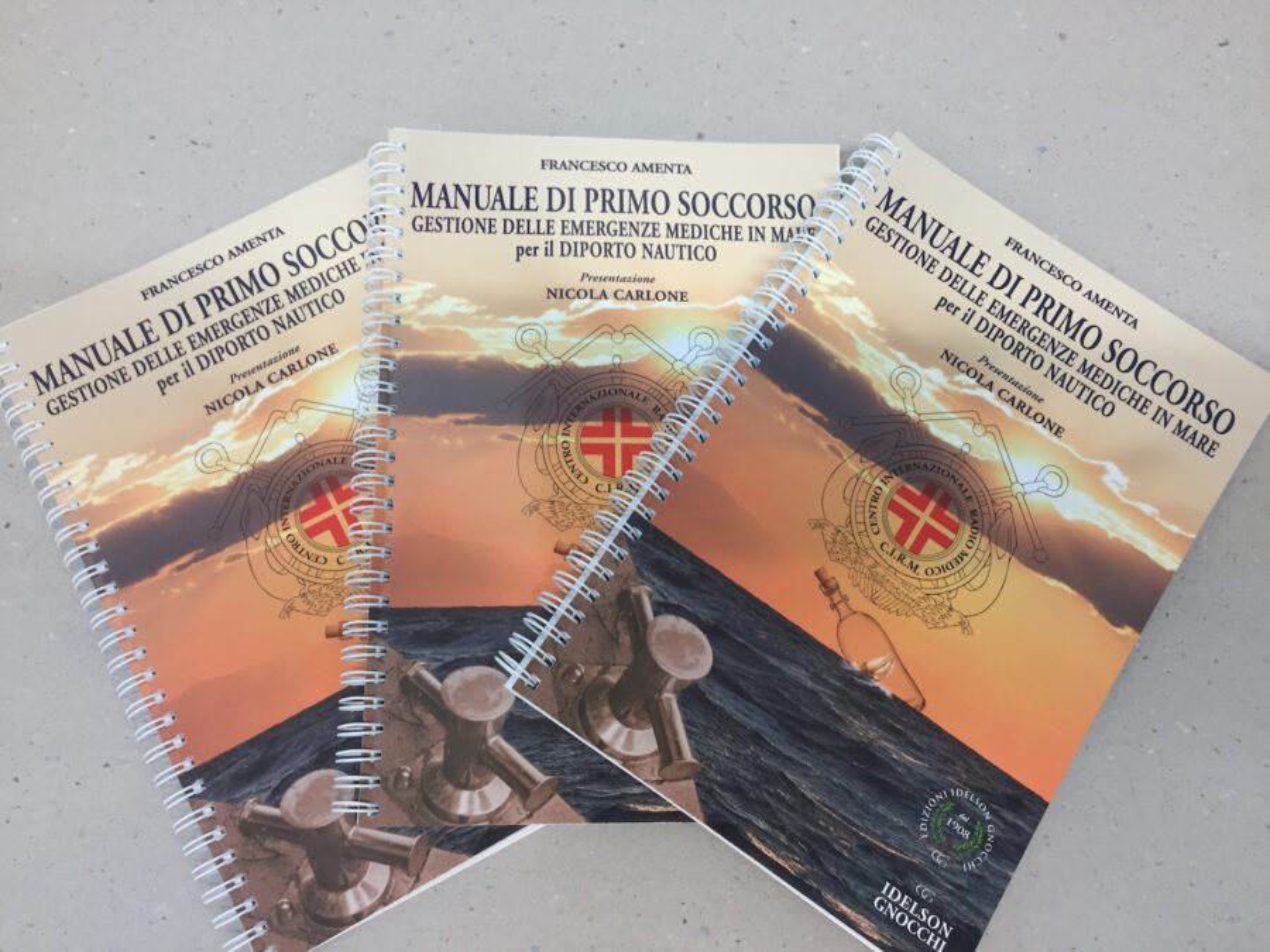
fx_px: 1064
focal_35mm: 29
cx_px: 635
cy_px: 476
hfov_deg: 61.7
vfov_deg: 48.2
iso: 125
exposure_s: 1/33
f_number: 2.2
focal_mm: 4.15
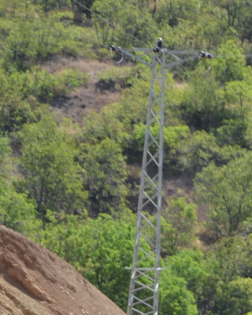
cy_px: 392
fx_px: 2766
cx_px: 421
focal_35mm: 297
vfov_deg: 6.5
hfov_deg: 5.2
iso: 100
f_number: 7.1
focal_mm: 55
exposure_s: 1/200
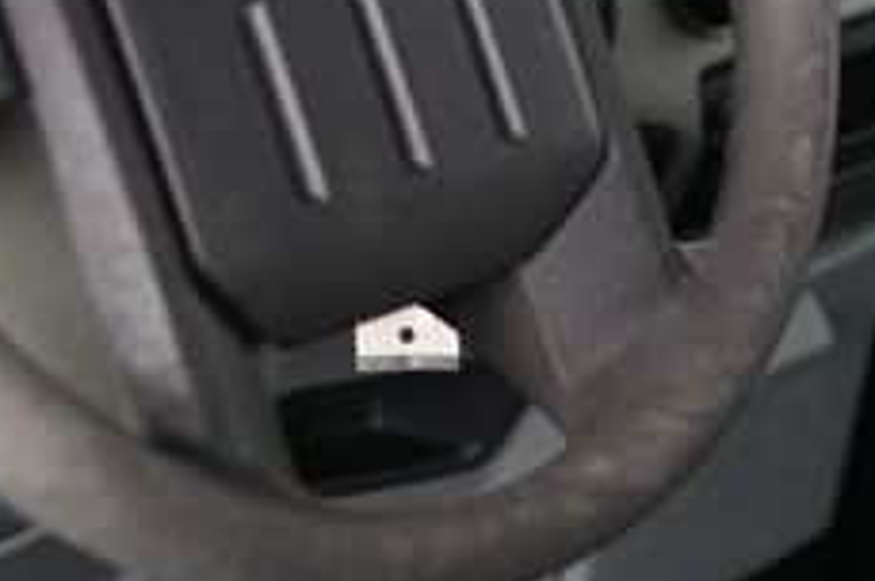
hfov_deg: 16.0
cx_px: 871
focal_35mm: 126
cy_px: -34
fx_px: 3058
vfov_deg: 10.7
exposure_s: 1/160
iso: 2000
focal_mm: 30
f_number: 2
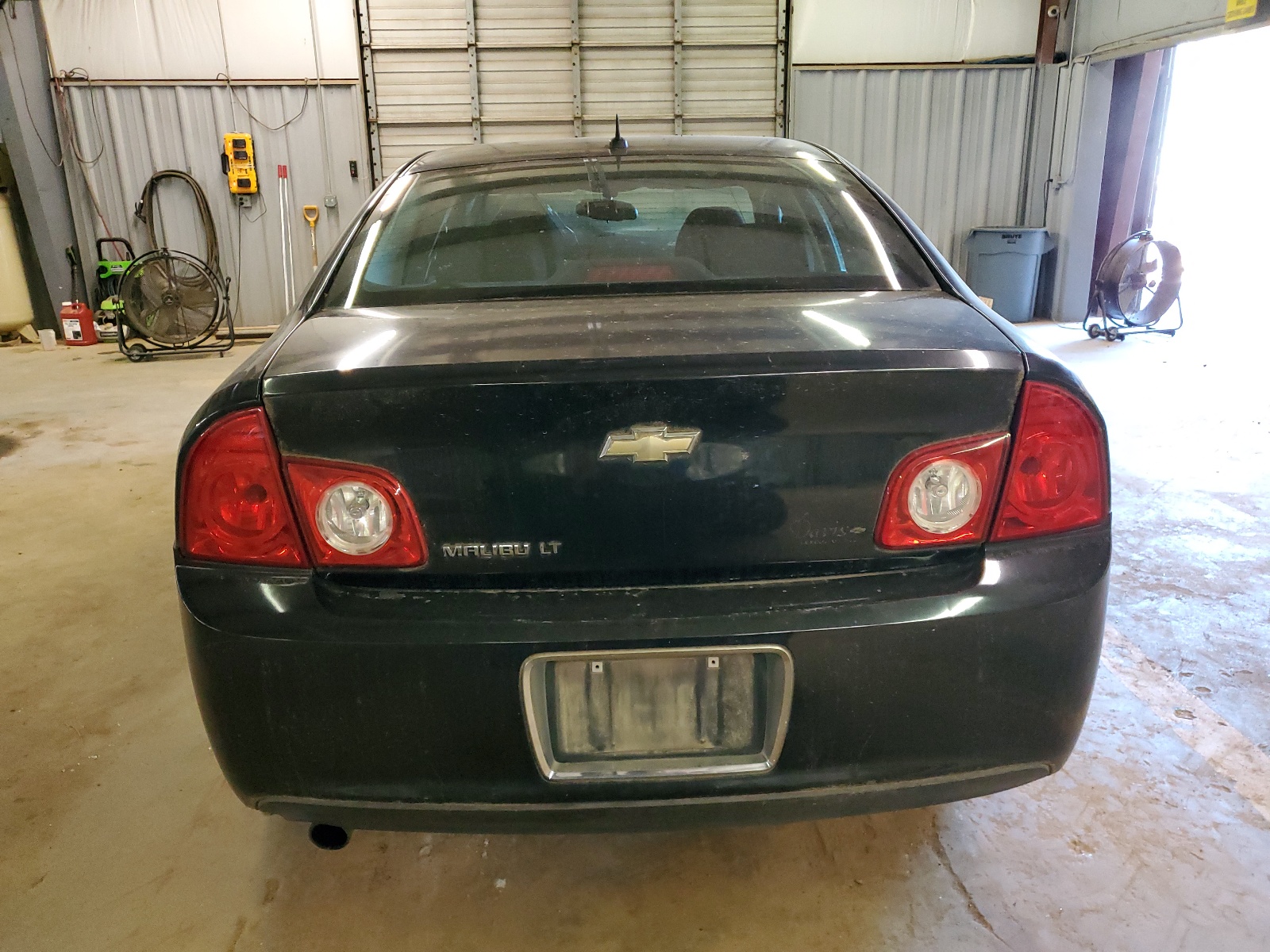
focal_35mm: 26
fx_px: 954
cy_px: 476
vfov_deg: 53.1
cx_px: 635
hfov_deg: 67.3
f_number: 1.5
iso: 402
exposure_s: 1/60.2
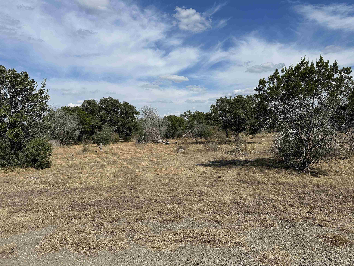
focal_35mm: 24
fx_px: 245
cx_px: 177
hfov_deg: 71.6
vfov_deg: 56.8
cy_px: 133
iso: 80
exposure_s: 1/7576
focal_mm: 6.86
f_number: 1.78
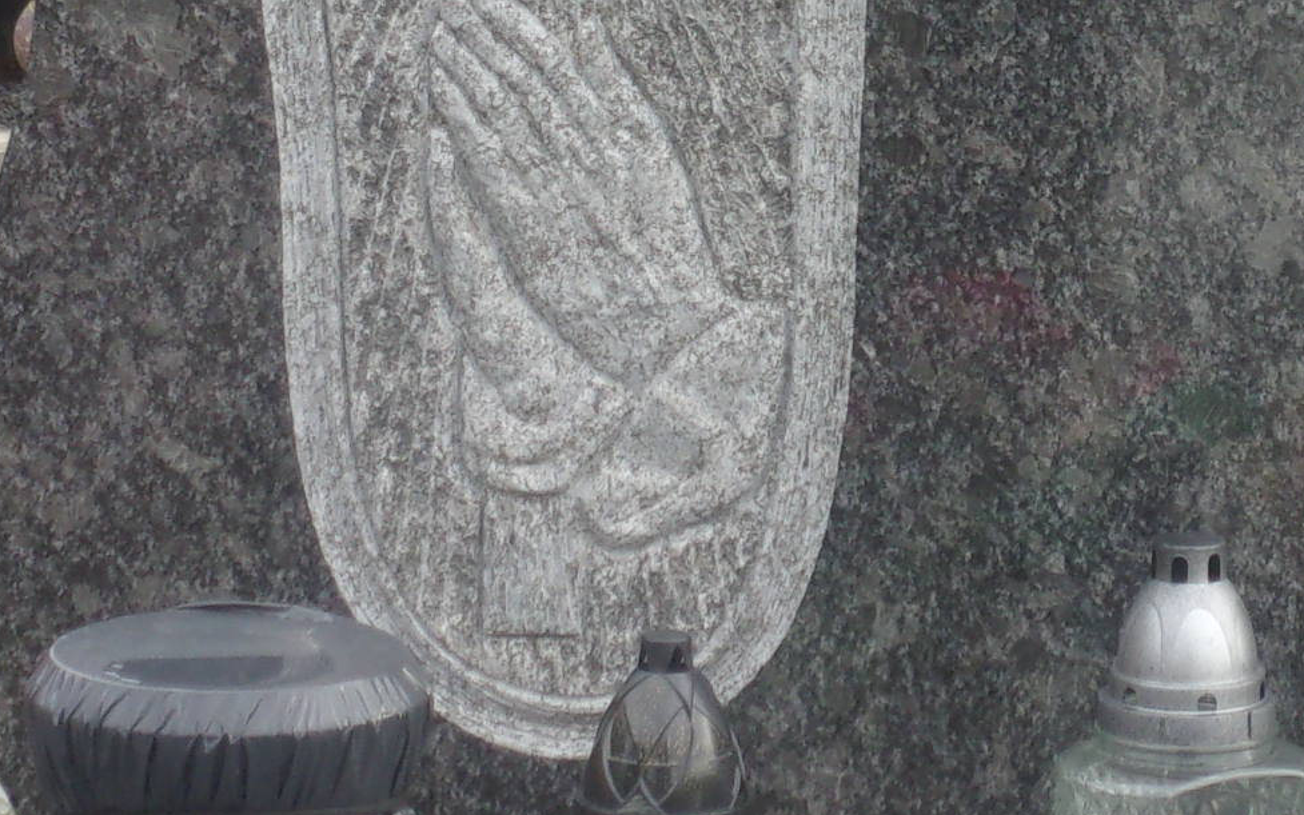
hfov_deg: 11.5
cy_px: 175
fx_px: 6398
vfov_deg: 7.3
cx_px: 1296
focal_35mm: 180
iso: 80
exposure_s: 1/60
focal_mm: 11.5
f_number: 5.2
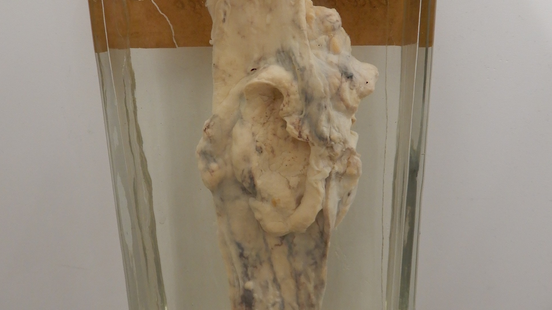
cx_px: 275
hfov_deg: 56.6
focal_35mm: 35
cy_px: 118
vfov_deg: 33.6
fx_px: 512
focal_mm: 4.3
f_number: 3.4
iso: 220
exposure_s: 1/30
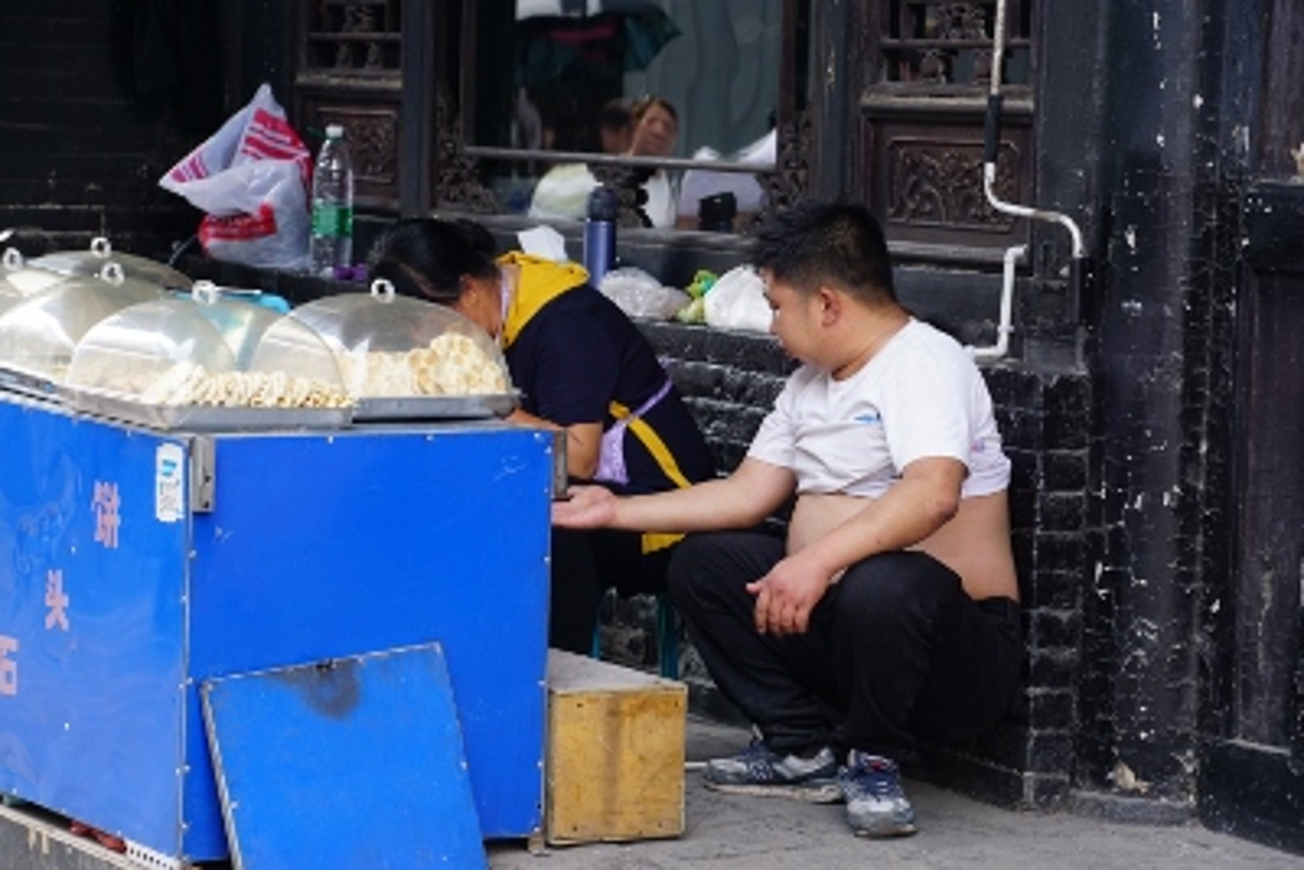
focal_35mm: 120
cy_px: 435
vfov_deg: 11.4
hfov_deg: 17.1
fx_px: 4348
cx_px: 652
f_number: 5.6
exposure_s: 1/125
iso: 320
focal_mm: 80
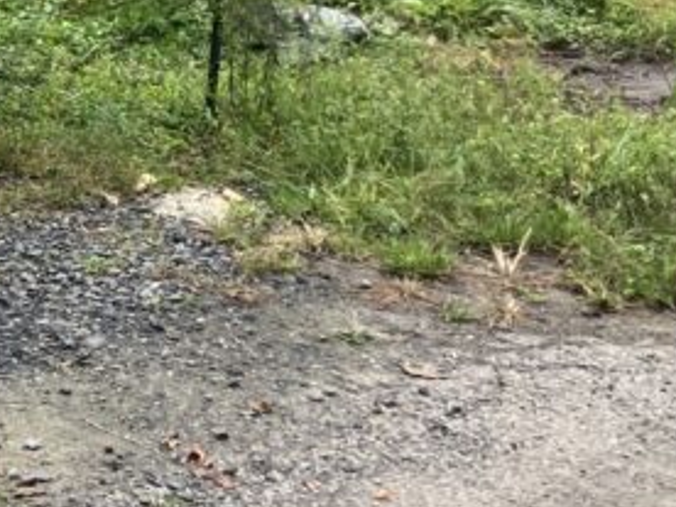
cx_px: -541
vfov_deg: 13.7
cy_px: -137
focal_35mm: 104
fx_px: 2031
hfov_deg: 16.0
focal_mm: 3.99
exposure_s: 1/265
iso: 25
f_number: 1.8
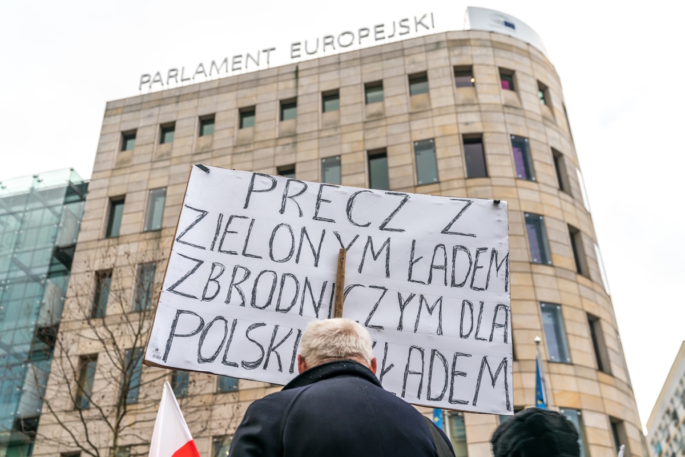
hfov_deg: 48.5
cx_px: 342
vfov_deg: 33.4
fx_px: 761
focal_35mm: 40
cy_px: 228
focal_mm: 40
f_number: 4
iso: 200
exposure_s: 1/60
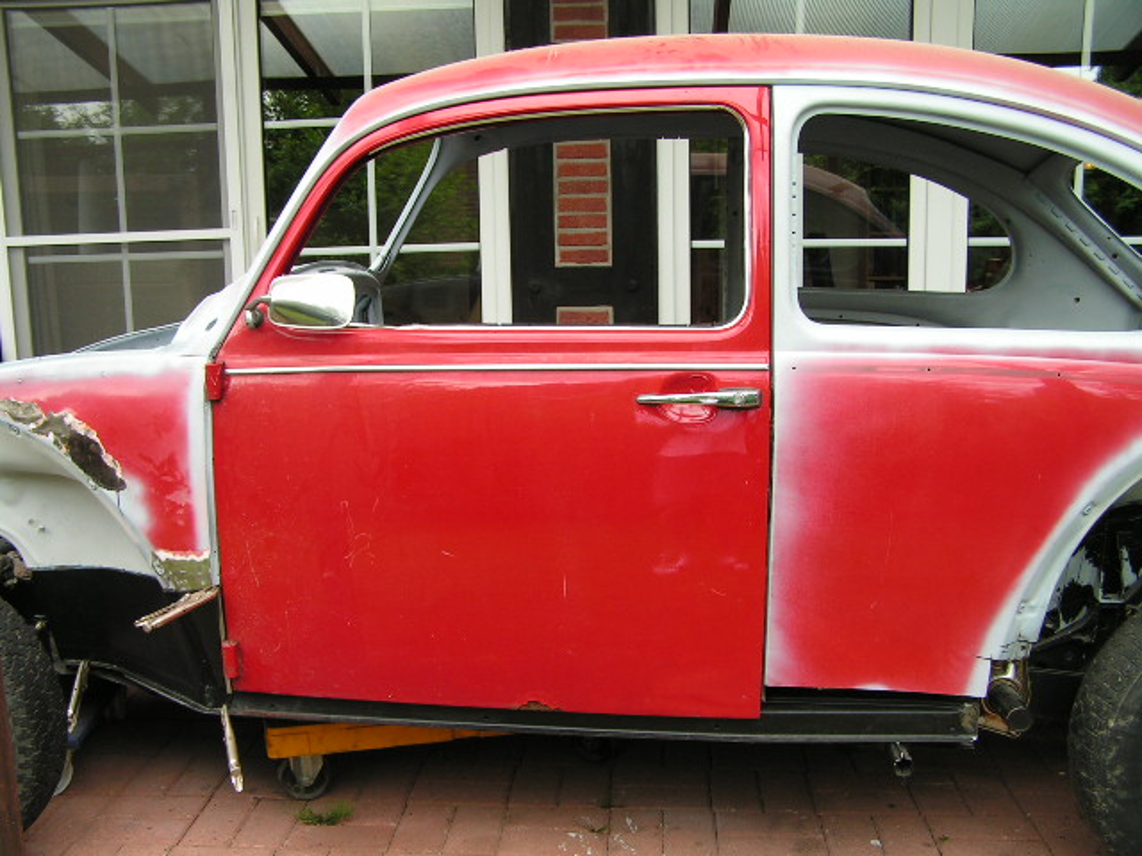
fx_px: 1254
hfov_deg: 49.0
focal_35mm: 38
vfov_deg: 37.7
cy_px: 428
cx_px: 571
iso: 50
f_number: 3.5
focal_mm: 6.3
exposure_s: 1/60
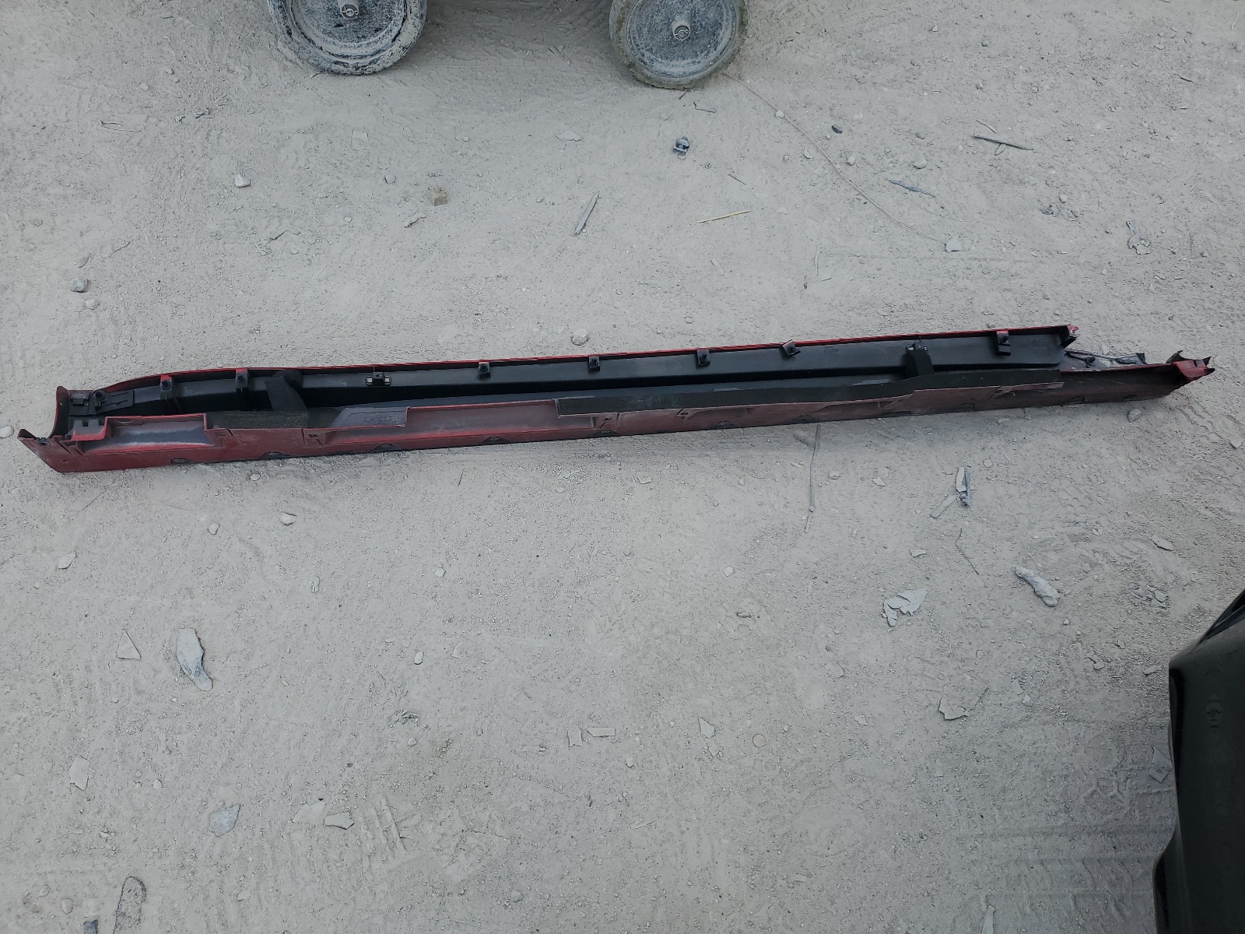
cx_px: 622
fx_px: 935
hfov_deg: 67.3
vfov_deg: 53.1
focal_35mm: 26
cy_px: 467
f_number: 1.5
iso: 50
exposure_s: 1/2500
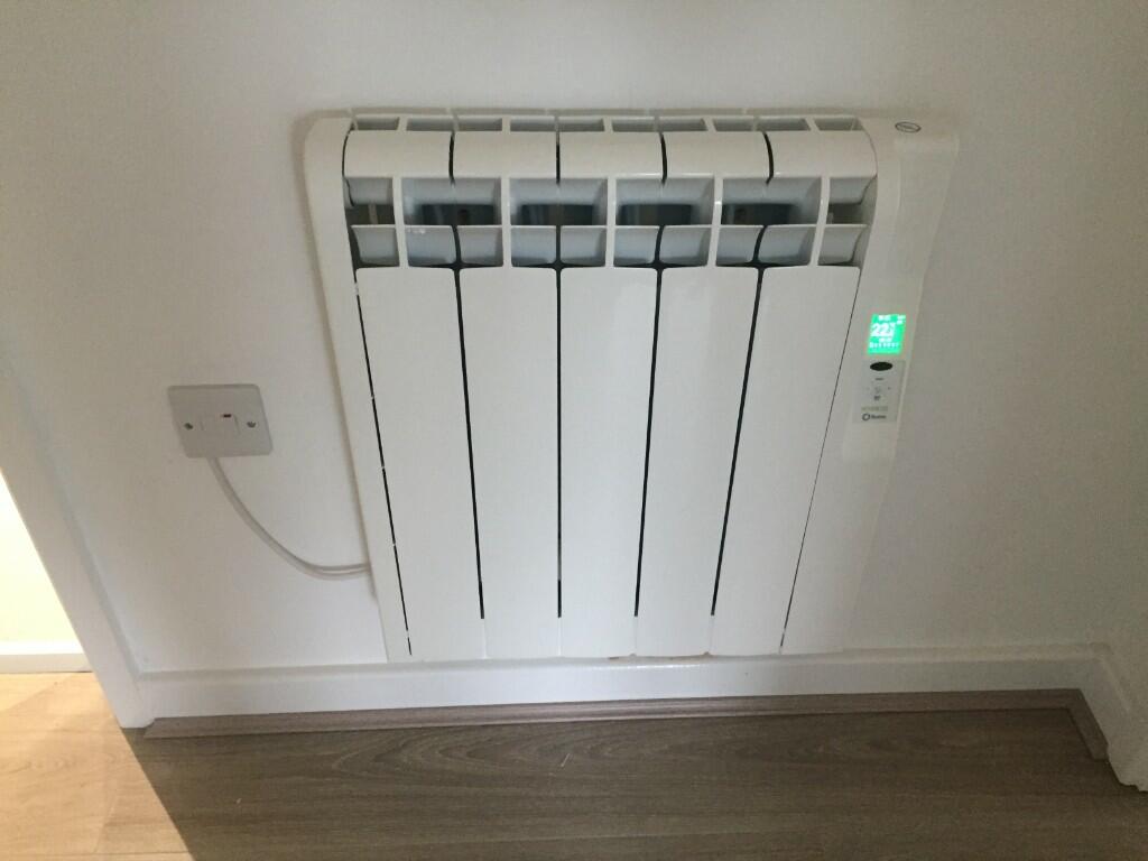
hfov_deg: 61.7
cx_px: 574
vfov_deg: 48.2
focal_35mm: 29
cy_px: 430
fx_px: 962
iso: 250
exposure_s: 1/33
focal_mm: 4.15
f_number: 2.2
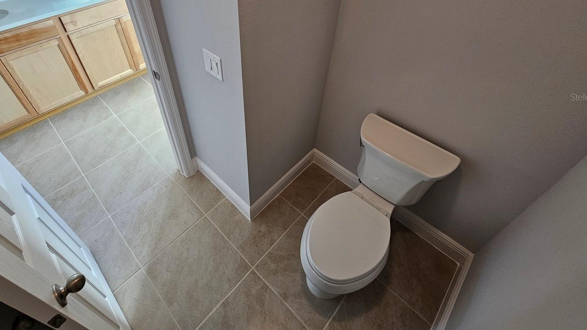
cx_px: 260
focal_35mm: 17
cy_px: 97
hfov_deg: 95.5
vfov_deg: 61.5
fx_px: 265
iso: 64
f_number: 2.2
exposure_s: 1/60
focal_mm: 2.2
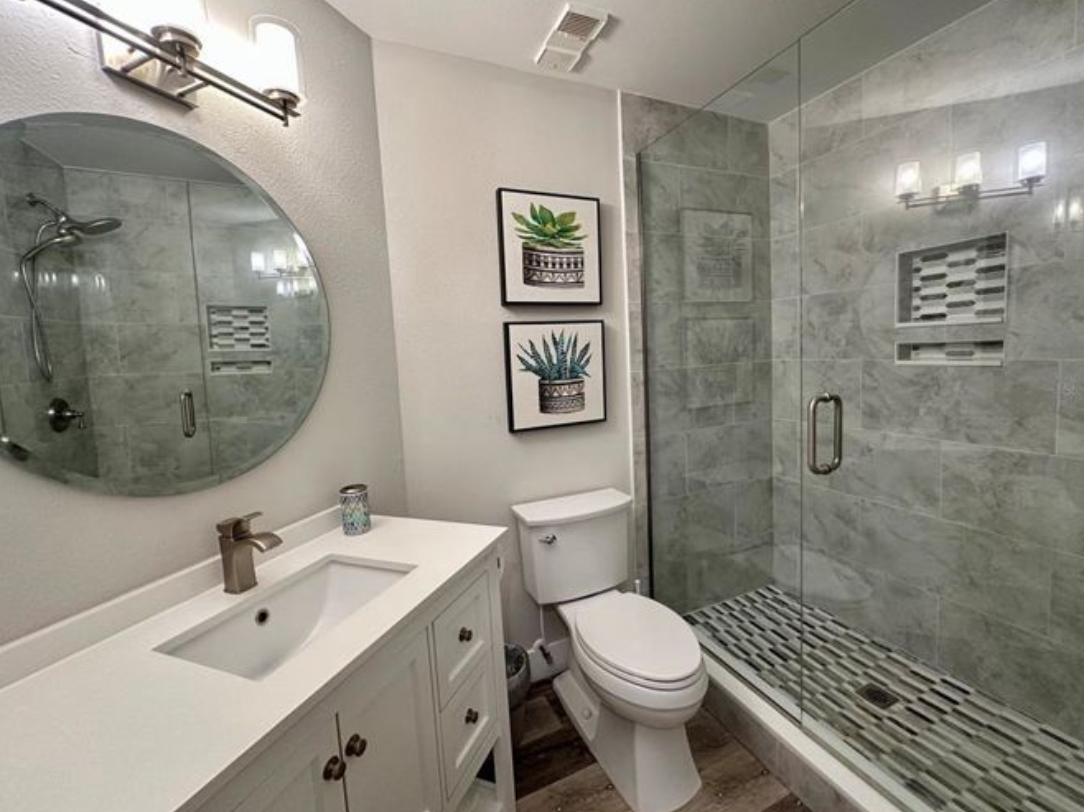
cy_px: 389
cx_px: 551
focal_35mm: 15
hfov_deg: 98.2
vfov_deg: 81.7
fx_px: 470
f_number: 2.2
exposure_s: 1/120
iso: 250
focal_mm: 2.22
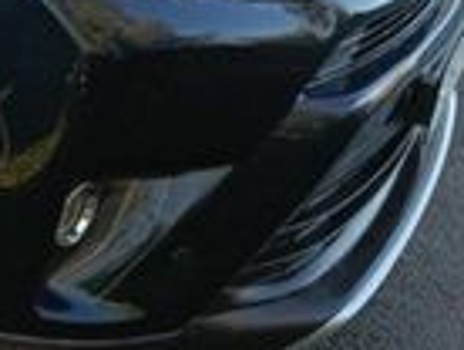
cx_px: -427
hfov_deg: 15.5
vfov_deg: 13.9
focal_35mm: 104
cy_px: -40
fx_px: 1396
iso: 87
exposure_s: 1/101
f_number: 1.88
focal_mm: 5.59
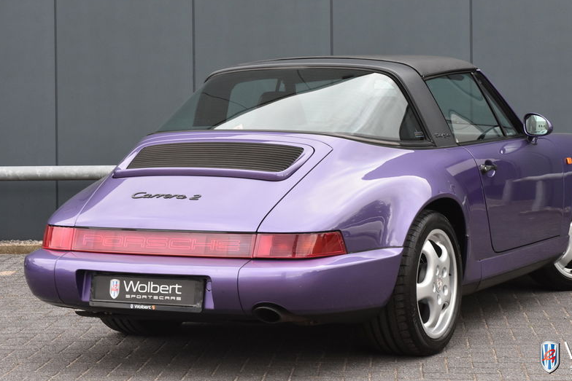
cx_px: 322
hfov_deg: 20.8
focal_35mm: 98
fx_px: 1557
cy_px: 134
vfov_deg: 14.0
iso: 800
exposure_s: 1/250
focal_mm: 50
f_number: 8
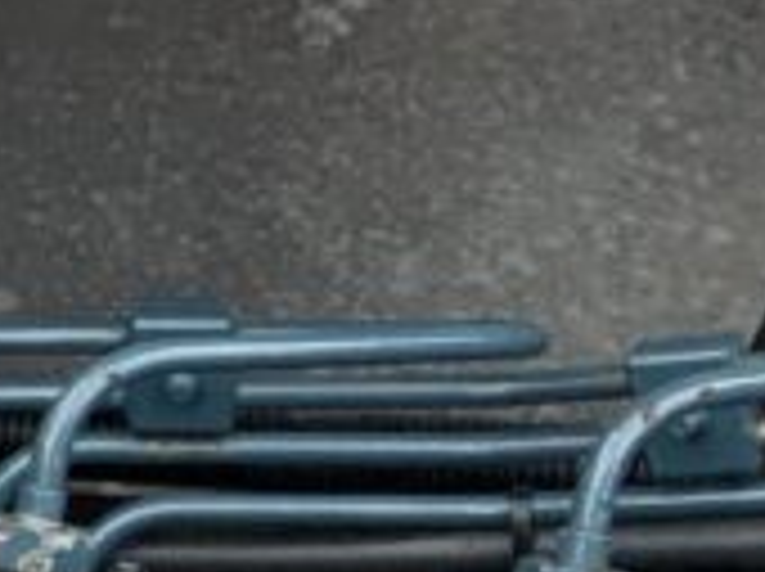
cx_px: -1152
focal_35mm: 175
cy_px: 261
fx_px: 3862
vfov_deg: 8.5
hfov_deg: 9.8
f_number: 1.8
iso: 64
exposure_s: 1/107
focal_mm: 3
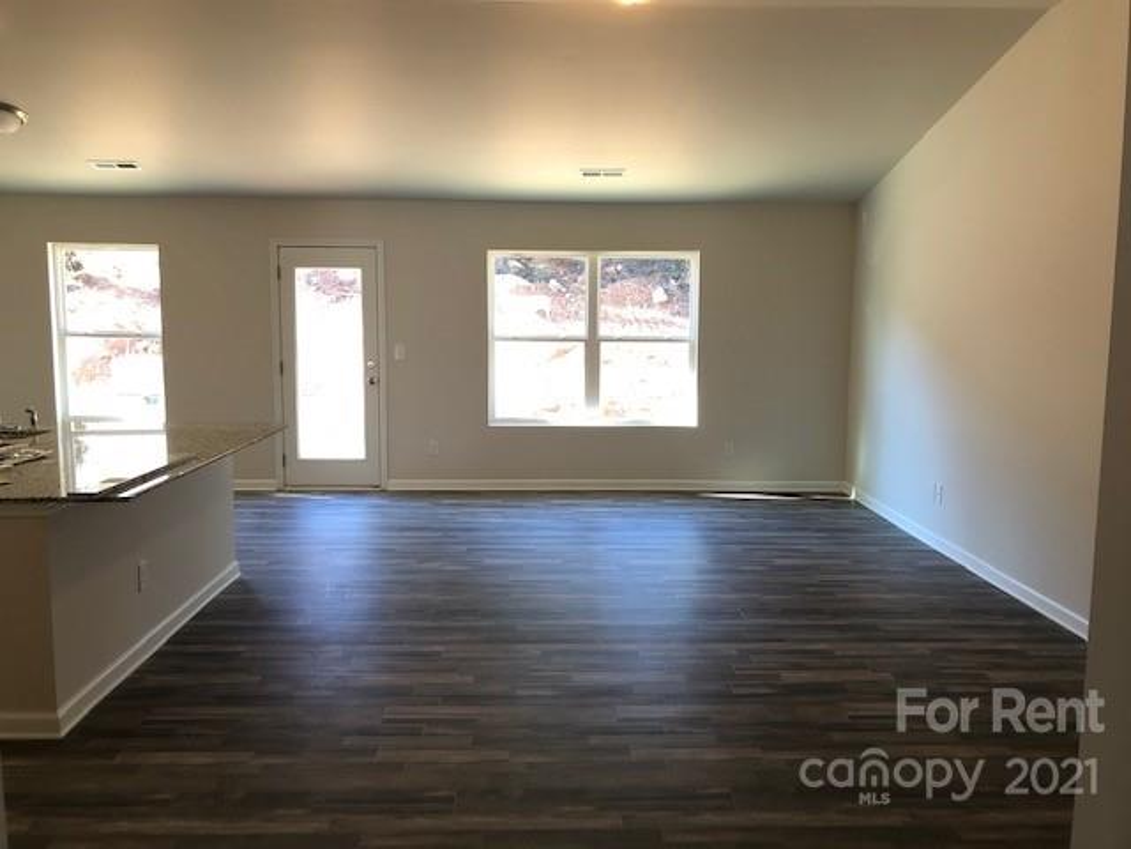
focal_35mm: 28
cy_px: 424
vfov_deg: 49.7
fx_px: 915
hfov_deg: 63.4
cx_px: 566
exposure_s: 1/30
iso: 32
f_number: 1.8
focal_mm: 3.99
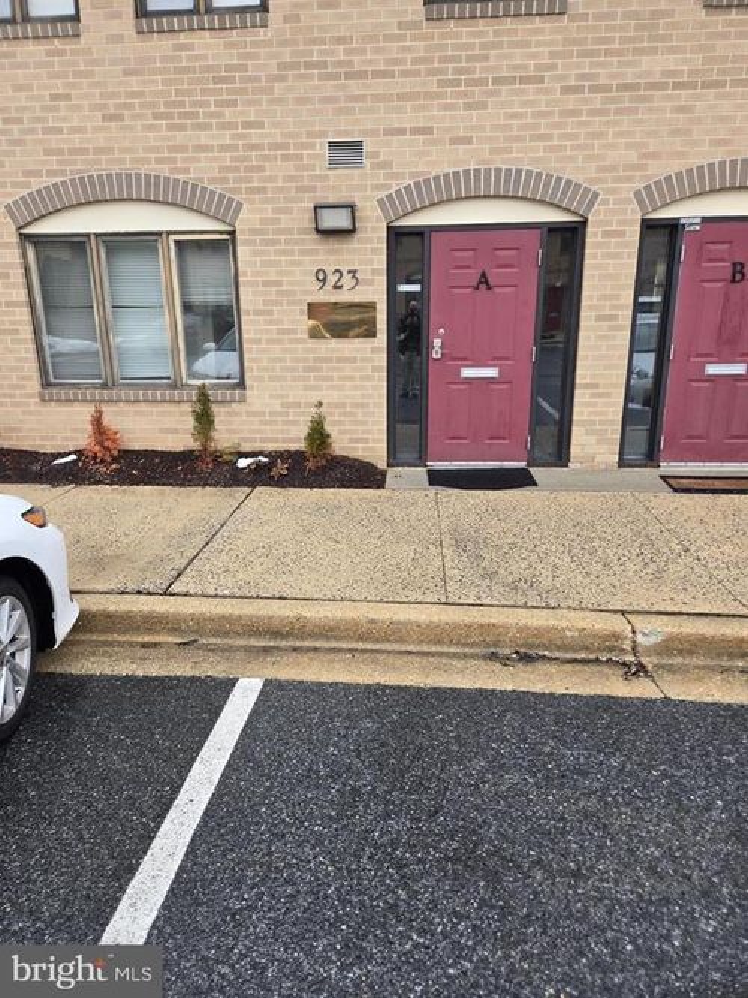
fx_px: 663
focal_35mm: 23
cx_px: 374
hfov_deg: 58.9
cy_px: 499
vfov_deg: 73.9
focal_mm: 5.4
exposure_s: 1/180
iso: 64
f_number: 1.8
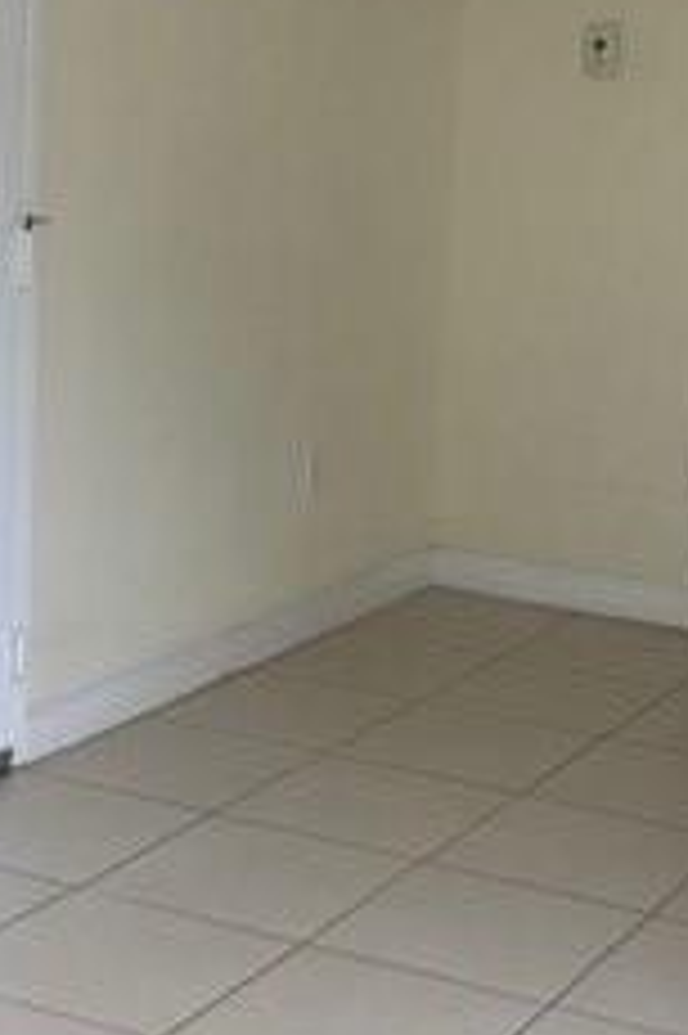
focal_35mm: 81
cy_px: 585
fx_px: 2325
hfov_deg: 16.8
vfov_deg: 25.1
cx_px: 427
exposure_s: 1/40
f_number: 1.8
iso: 25
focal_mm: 3.99
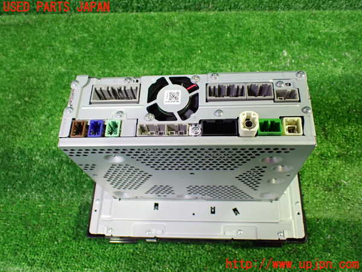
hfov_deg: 60.0
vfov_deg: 46.8
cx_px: 181
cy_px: 136
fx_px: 314
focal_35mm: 30
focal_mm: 5.4
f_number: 2.3
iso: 800
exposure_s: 1/50
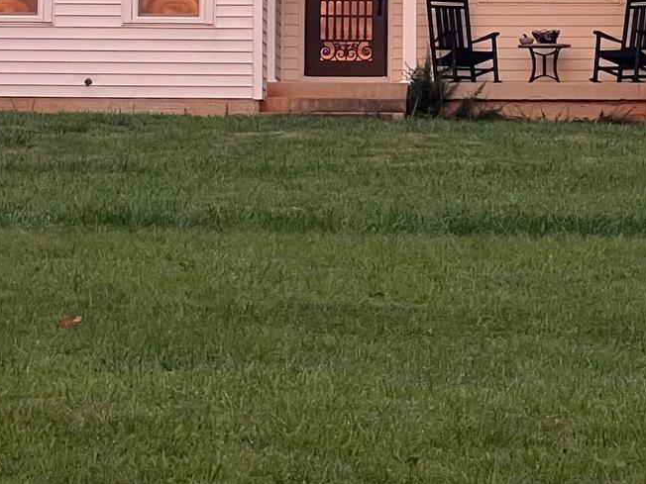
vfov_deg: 6.1
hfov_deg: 8.2
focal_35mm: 242
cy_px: -194
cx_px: 462
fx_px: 4516
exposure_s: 1/99
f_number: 2.8
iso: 160
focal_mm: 9
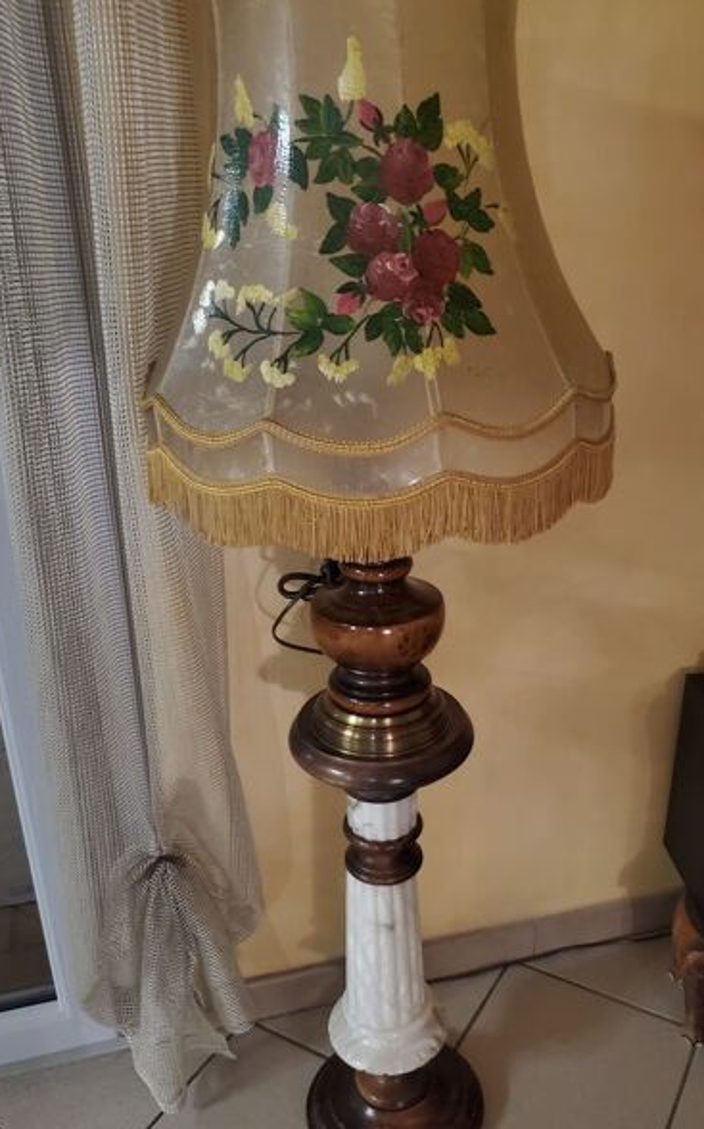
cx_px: 409
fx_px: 922
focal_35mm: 30
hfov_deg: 41.7
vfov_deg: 62.8
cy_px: 607
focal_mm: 4.3
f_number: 1.5
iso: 640
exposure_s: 1/20
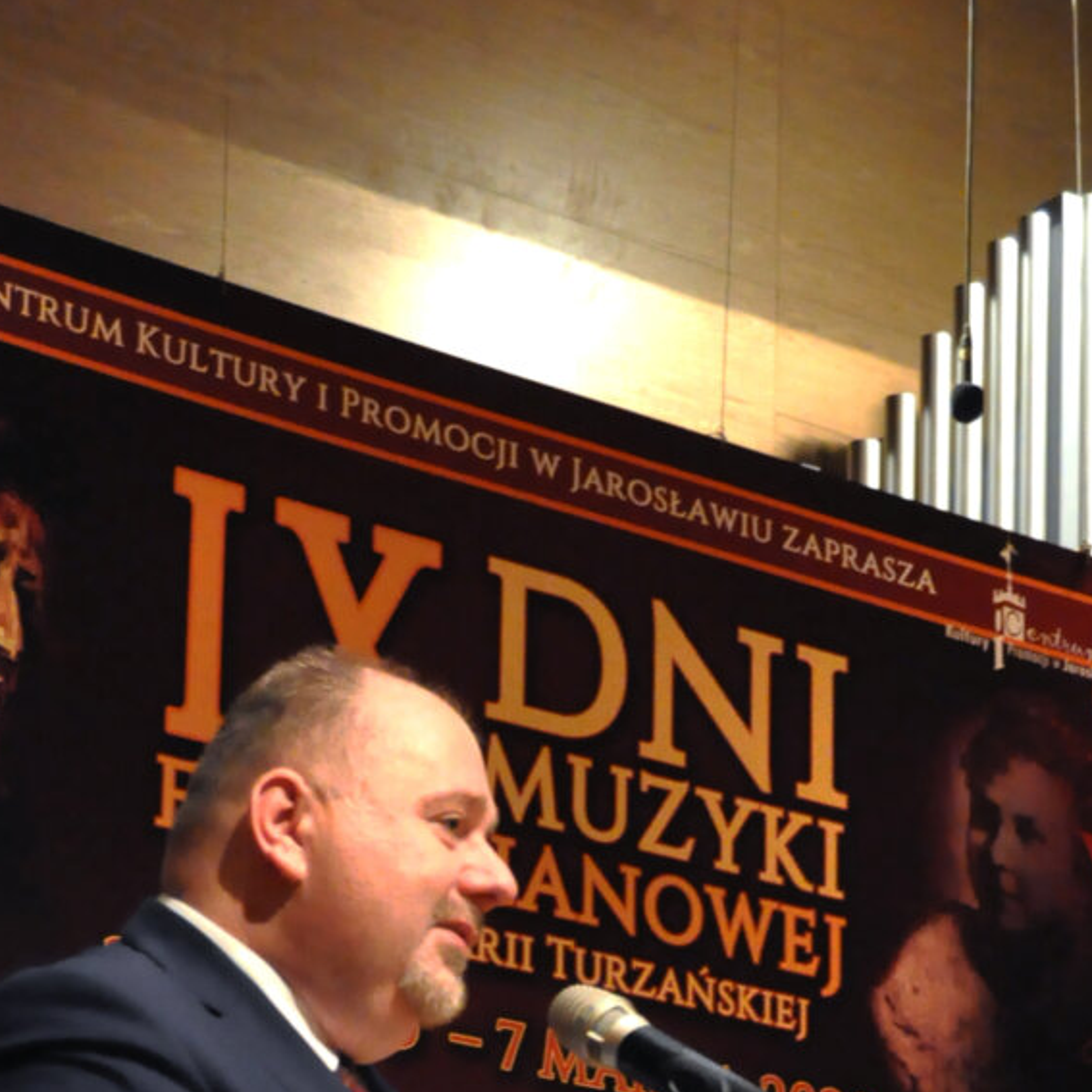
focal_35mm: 132
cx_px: 624
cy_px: 1605
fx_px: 4711
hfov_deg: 13.2
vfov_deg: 12.6
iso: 3200
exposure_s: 1/40
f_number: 6.3
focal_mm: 32
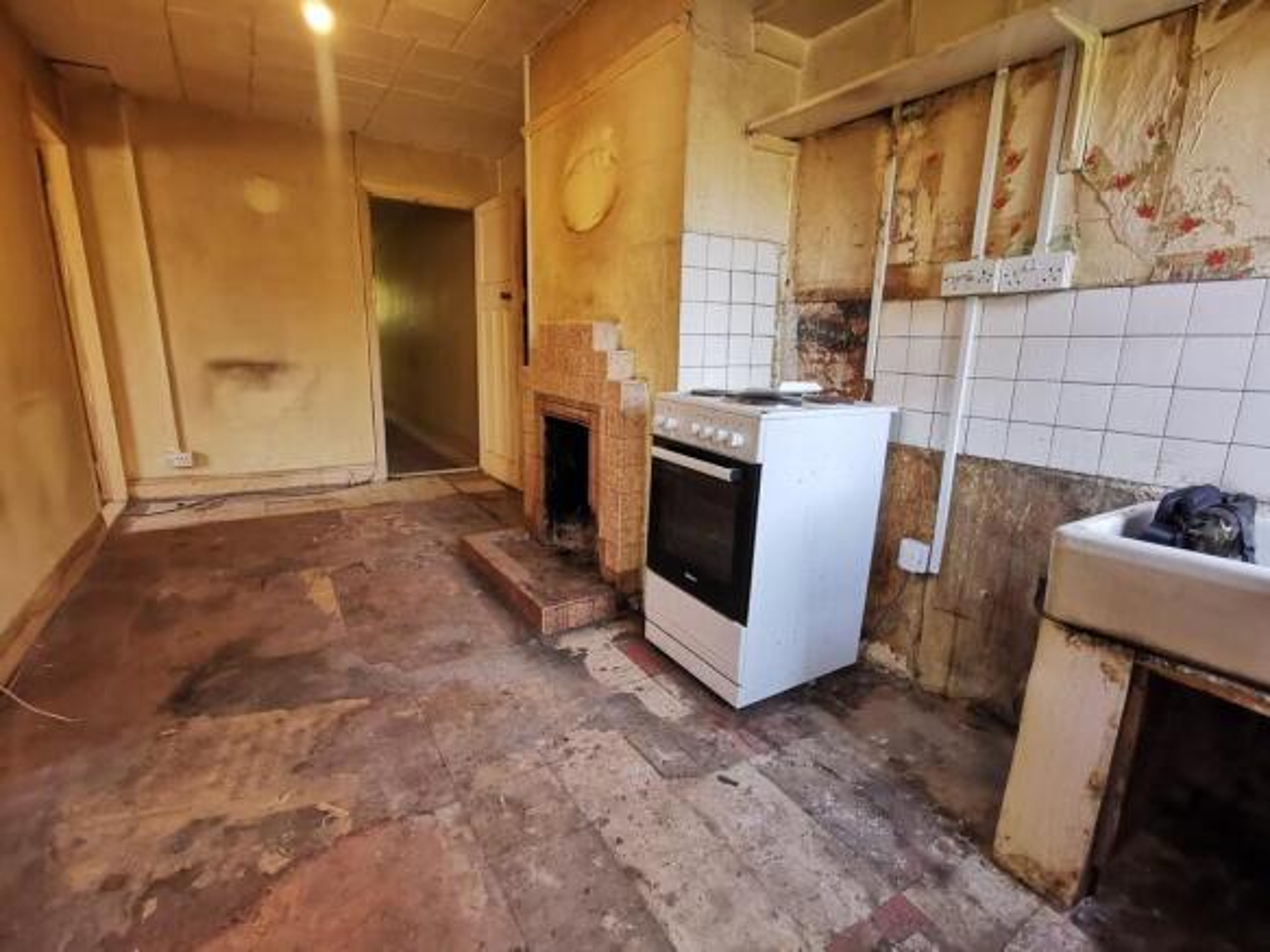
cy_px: 476
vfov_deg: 74.7
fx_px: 624
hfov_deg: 91.0
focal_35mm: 17
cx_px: 635
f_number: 2.2
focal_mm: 2.26
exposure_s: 1/33.3
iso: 250
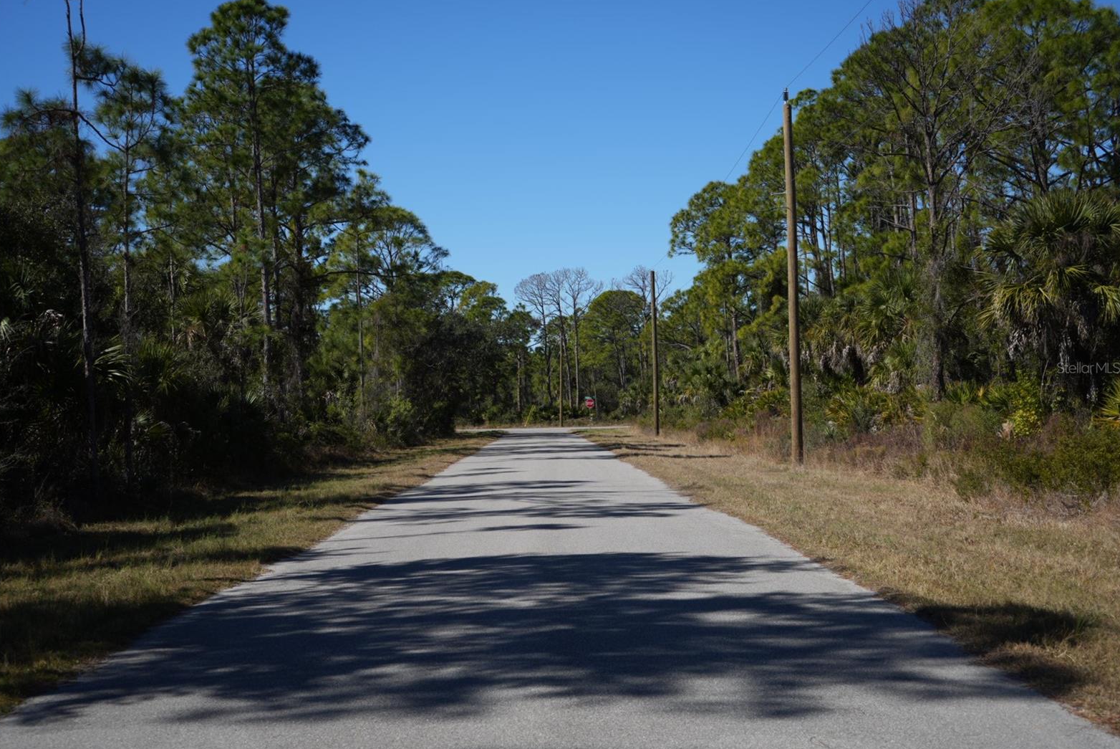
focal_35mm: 44
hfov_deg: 44.5
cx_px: 551
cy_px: 367
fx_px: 1370
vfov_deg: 30.6
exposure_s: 1/1000
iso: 100
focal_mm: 43
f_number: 5
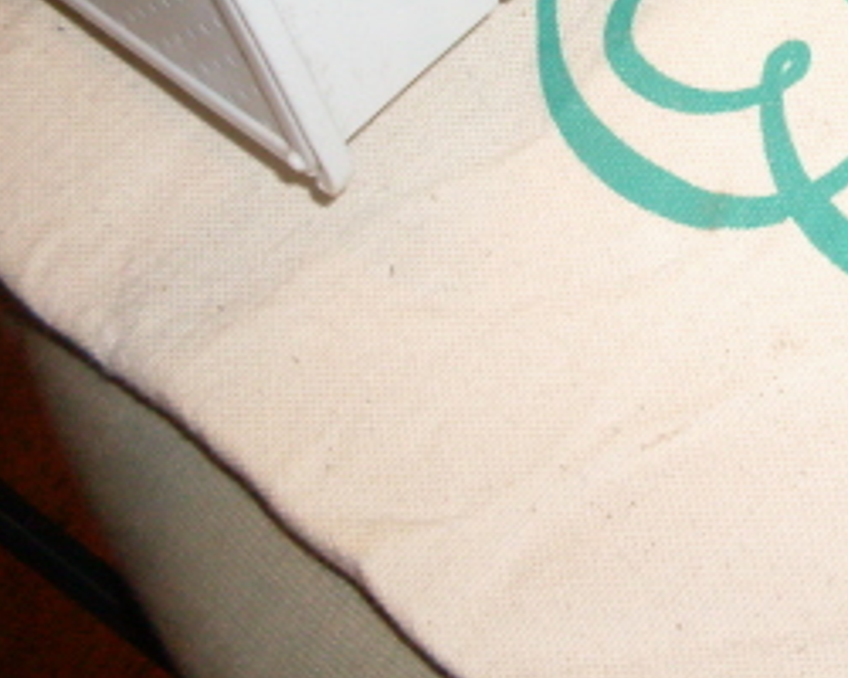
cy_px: -122
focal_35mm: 95
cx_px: 1048
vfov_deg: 15.6
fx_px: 2384
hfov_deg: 18.9
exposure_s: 1/45
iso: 100
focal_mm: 6.3
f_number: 2.8
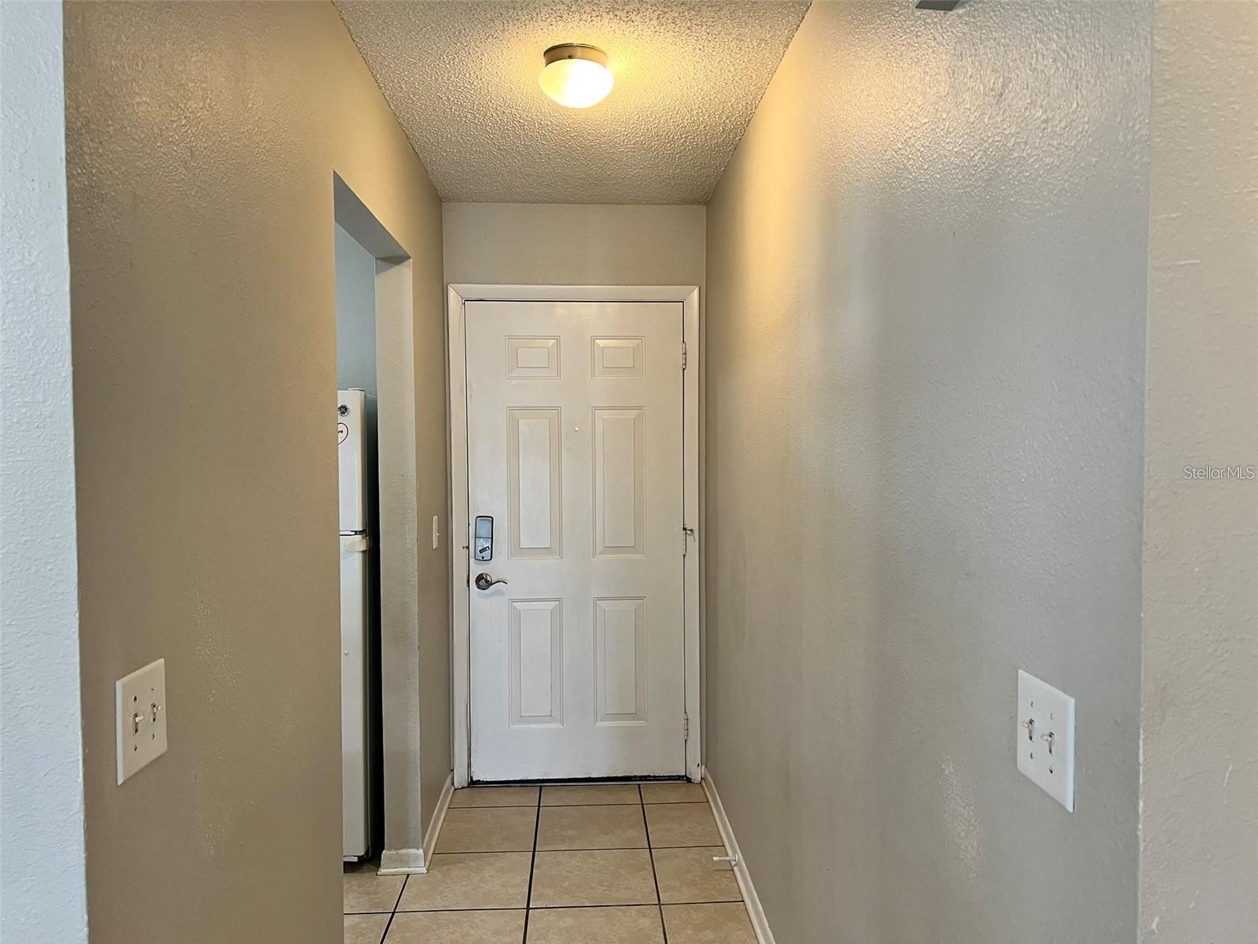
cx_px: 629
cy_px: 472
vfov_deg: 53.1
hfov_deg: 67.3
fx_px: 945
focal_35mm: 26
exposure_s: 1/60
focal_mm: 5.7
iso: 100
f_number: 1.5
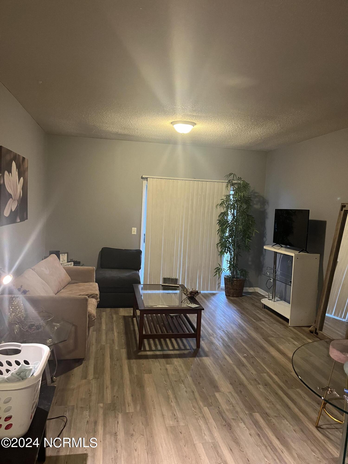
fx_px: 349
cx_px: 174
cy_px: 232
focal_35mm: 26
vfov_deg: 67.3
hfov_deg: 53.1
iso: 400
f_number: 1.6
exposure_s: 1/40
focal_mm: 5.1
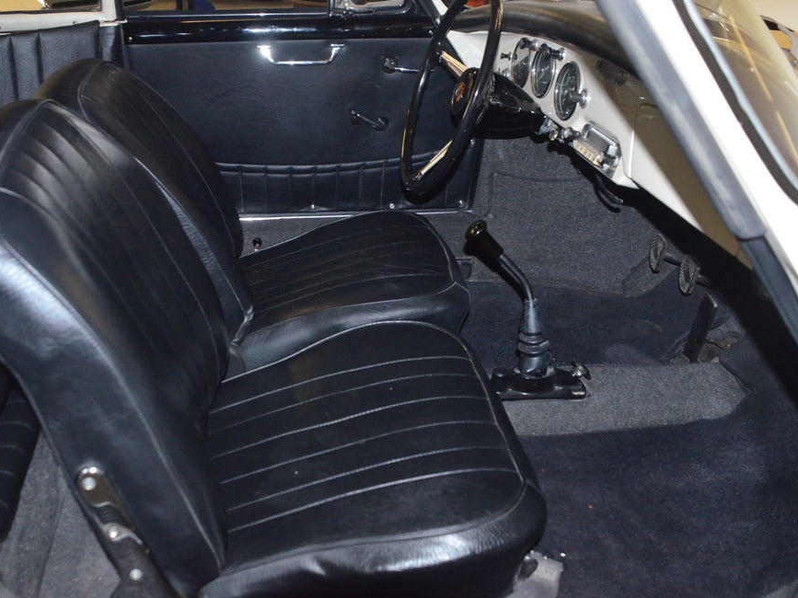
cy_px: 290
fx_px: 784
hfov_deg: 53.8
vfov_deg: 41.8
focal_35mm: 34
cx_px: 343
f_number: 3.5
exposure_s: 1/60
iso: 3200
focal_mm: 20
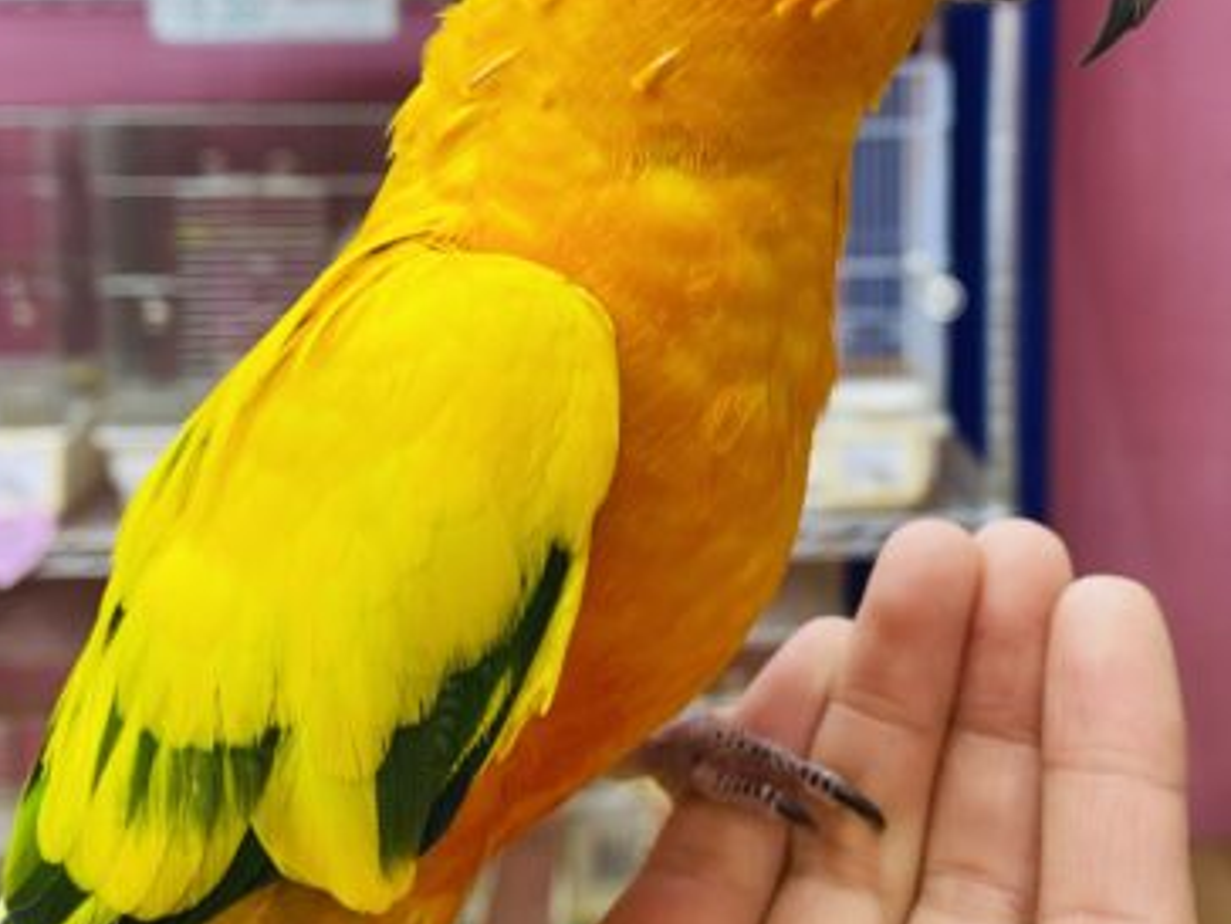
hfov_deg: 42.8
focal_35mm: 44
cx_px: 717
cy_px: 261
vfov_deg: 32.4
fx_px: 1565
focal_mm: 4.25
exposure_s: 1/50
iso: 64
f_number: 1.8
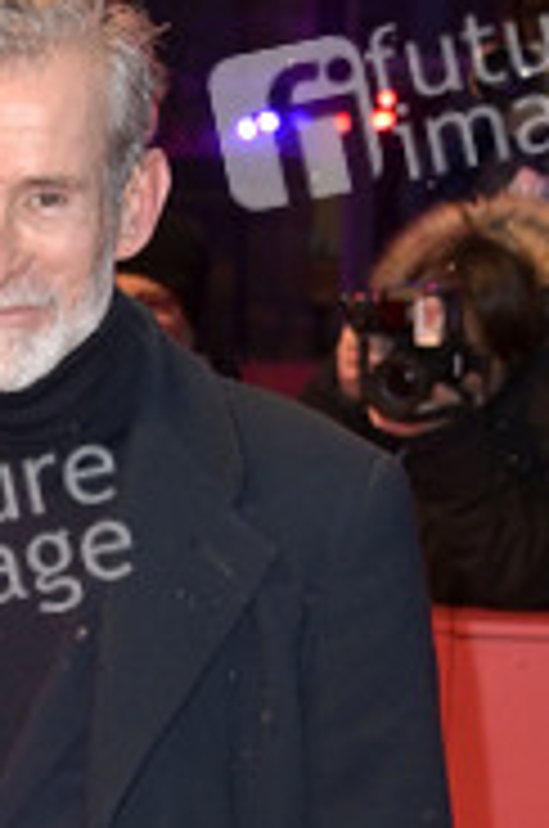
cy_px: 778
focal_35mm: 122
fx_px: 2801
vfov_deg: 16.5
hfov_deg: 11.1
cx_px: 32
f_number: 5.6
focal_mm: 56
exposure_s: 1/250
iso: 1250
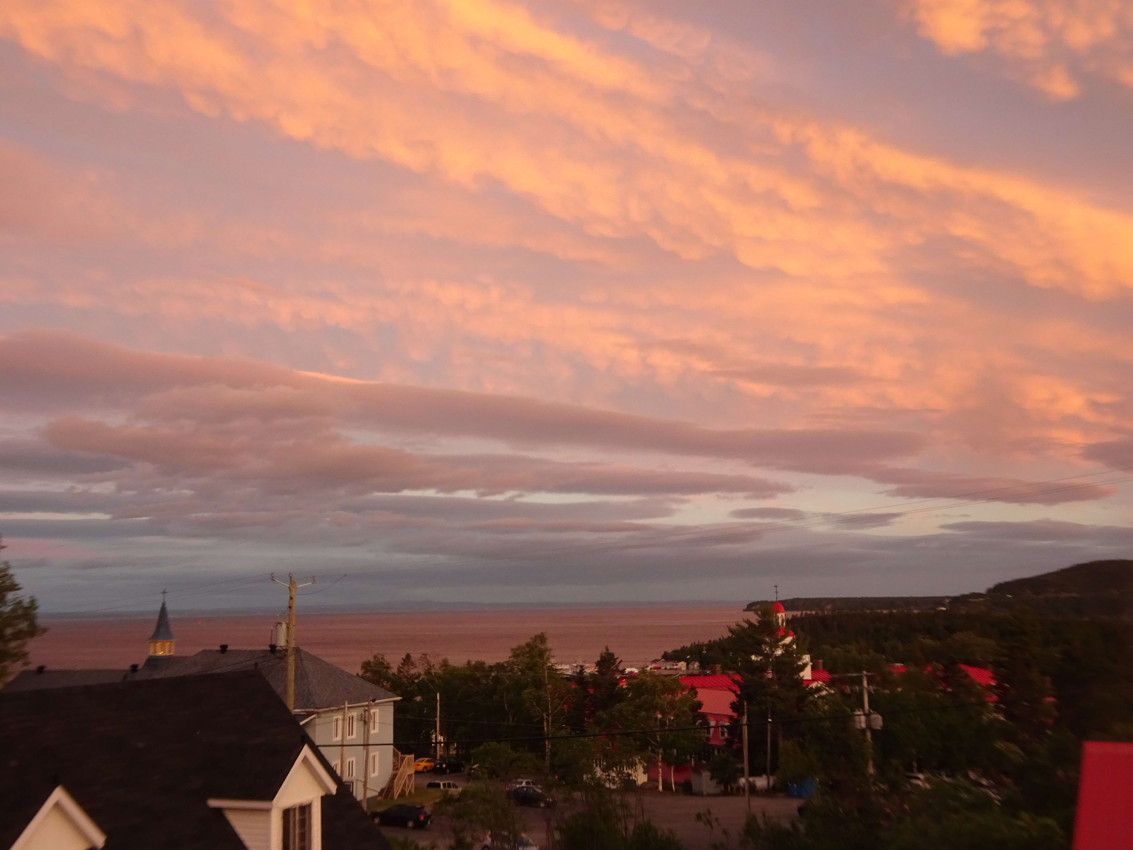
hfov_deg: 52.6
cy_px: 425
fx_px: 1146
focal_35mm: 35
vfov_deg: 40.7
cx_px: 566
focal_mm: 5.98
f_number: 4
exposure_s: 1/40
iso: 250
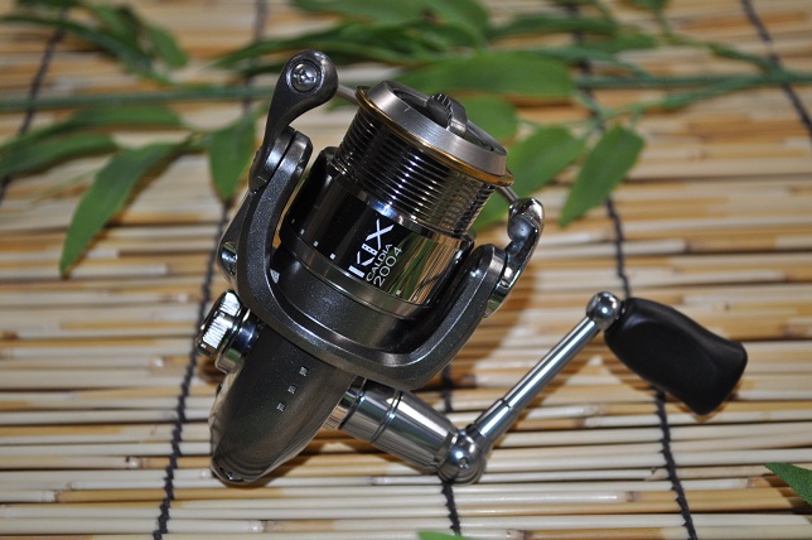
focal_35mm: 69
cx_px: 406
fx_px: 1555
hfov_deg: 29.3
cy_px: 270
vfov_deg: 19.7
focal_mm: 46
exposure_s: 1/60
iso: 560
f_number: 5.3
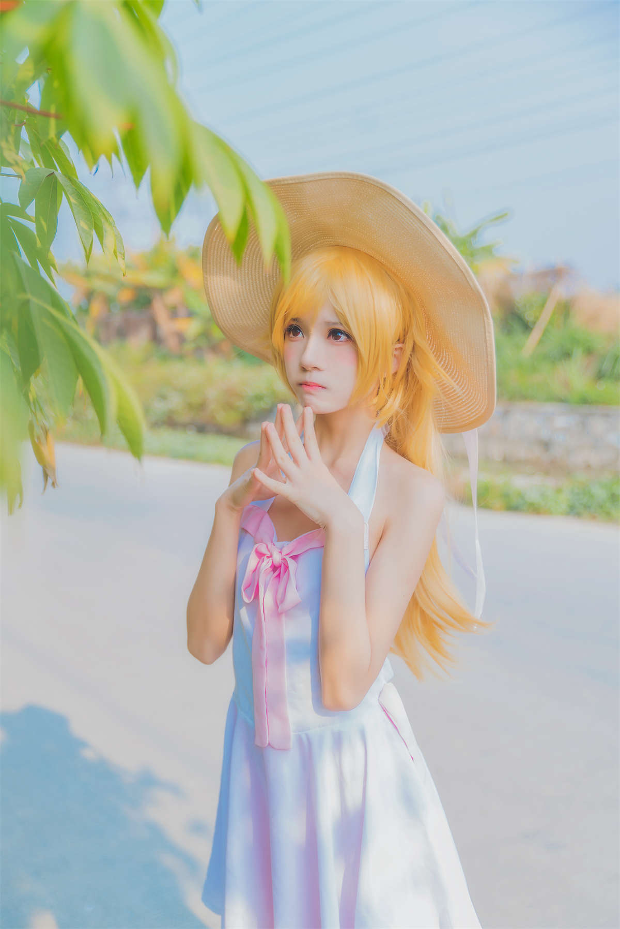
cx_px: 310
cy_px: 464
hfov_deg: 31.9
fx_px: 1084
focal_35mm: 42
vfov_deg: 46.4
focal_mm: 42
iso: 80
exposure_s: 1/400
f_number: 2.8
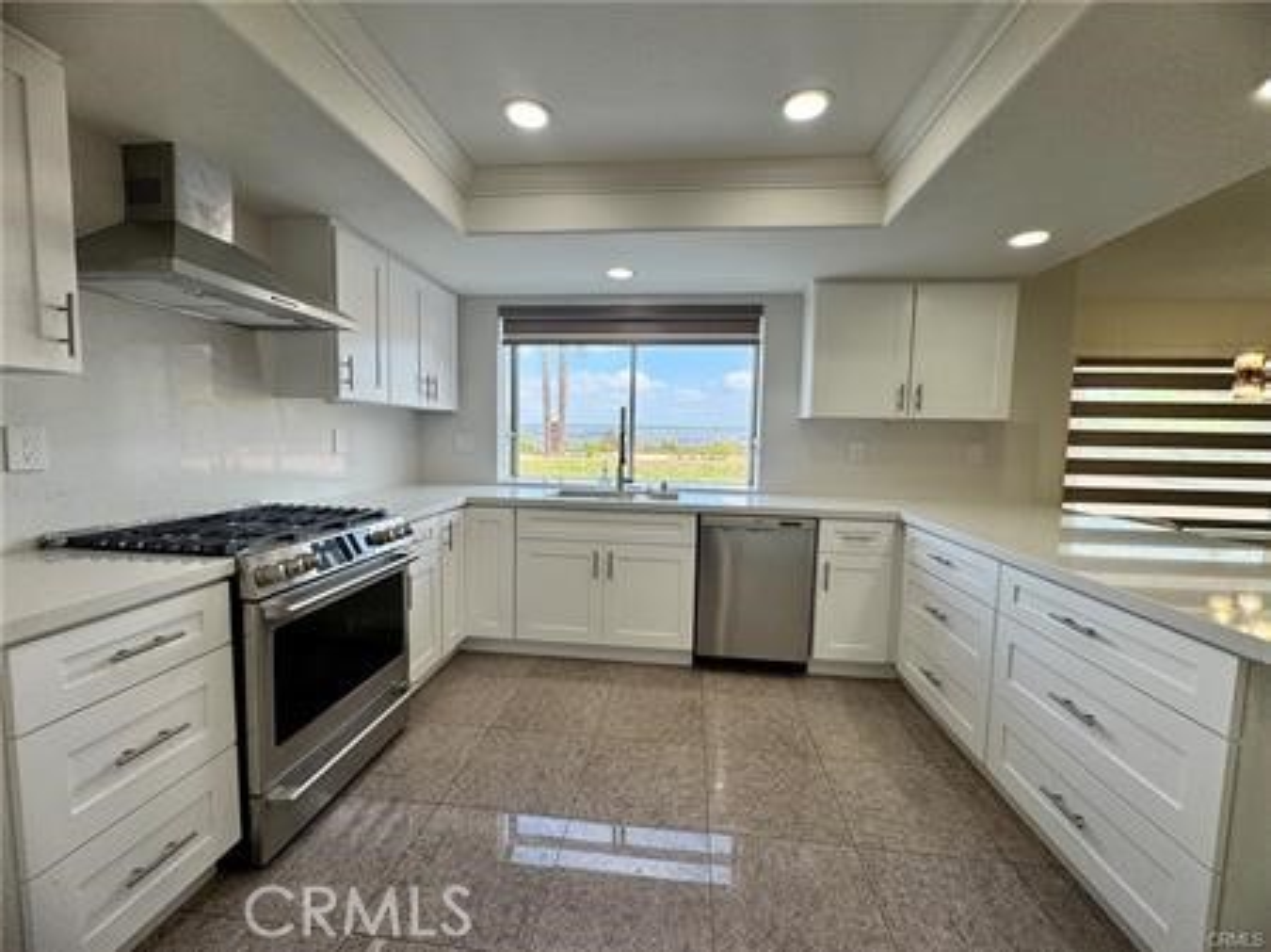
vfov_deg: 85.6
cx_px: 636
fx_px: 514
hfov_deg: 102.1
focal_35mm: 14
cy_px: 476
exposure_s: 1/287
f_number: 2.2
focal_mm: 2.22
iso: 40
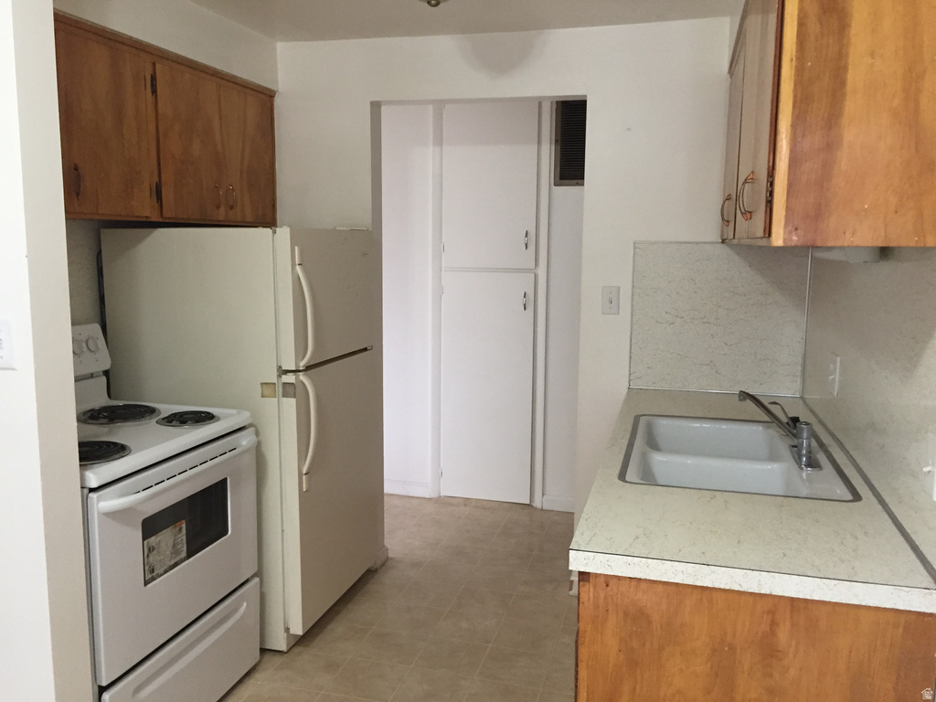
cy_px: 351
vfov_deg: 48.2
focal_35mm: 29
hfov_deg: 61.7
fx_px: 784
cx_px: 468
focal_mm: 4.15
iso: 125
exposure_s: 1/30
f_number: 2.2
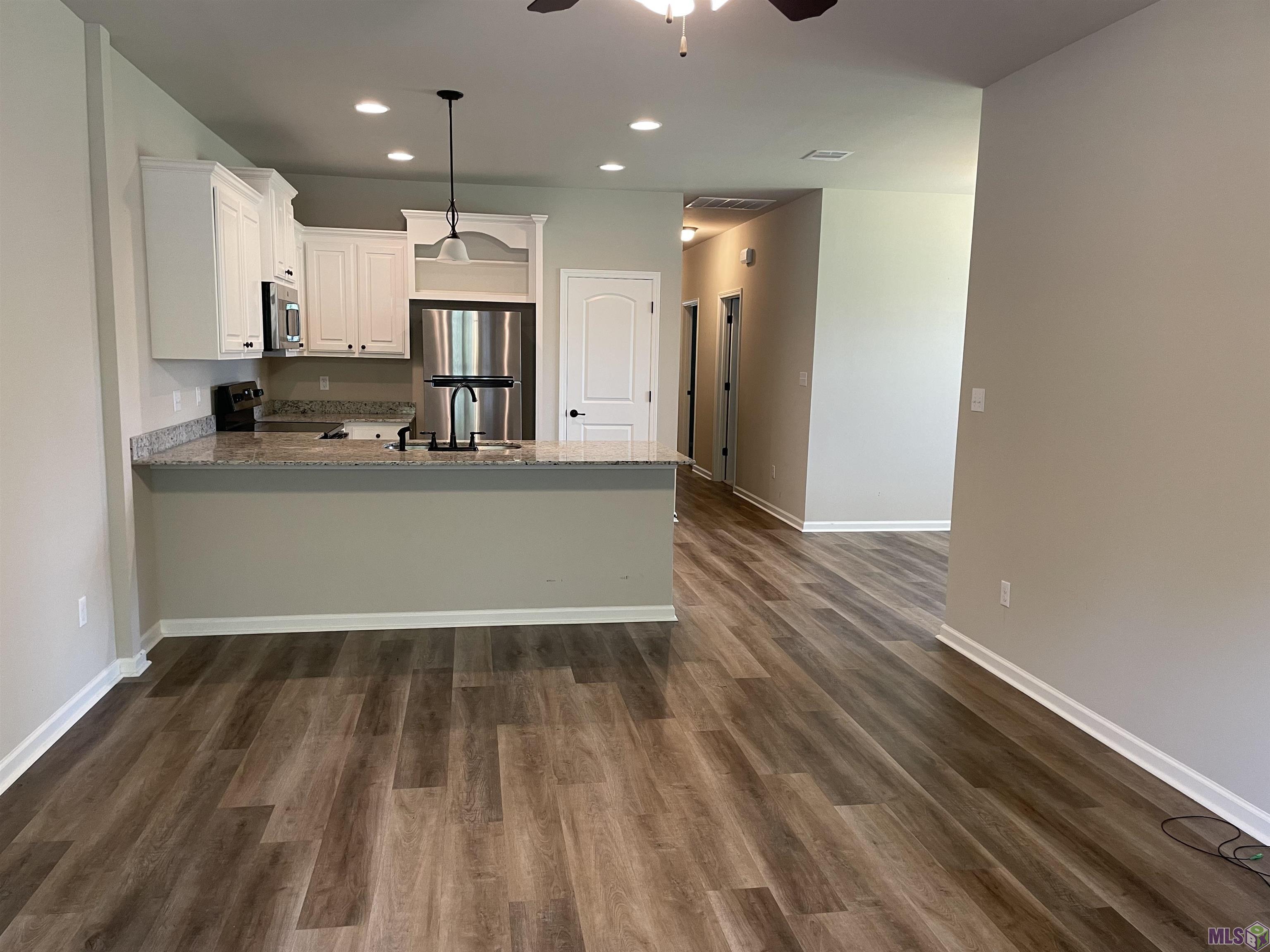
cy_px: 476
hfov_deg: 67.3
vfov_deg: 53.1
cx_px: 635
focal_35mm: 26
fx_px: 954
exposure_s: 1/60
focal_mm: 4.2
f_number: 1.6
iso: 100
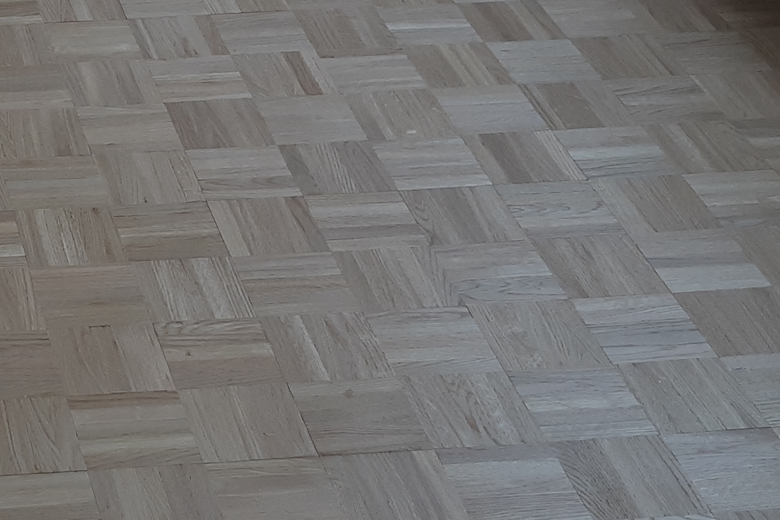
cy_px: 174
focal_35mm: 90
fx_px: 1950
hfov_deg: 21.4
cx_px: -100
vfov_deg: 15.2
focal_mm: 3.93
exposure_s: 1/60
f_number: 1.7
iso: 50
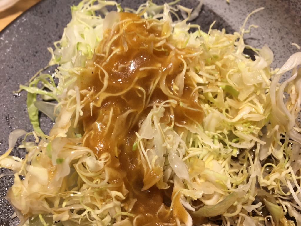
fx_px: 252
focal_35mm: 29
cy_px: 113
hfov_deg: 61.7
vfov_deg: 48.2
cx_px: 150
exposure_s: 1/60
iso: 32
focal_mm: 4.15
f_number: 2.2
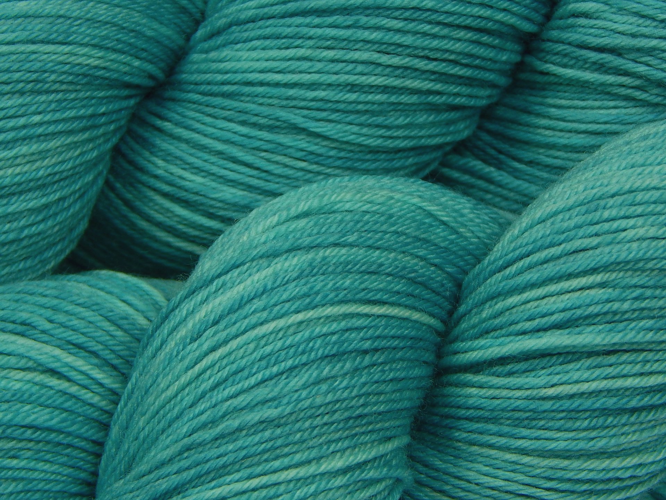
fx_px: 3540
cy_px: 250
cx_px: 333
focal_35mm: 184
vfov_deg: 8.1
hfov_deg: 10.7
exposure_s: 1/25
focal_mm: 32.8
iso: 200
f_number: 5.3
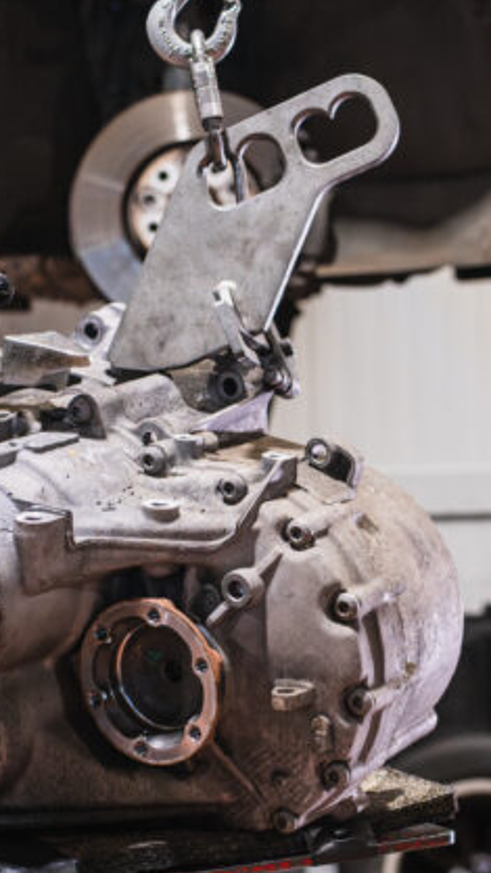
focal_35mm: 101
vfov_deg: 21.1
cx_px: 324
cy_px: 361
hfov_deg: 12.0
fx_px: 2339
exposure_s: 1/320
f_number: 2.8
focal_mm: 35
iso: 1250
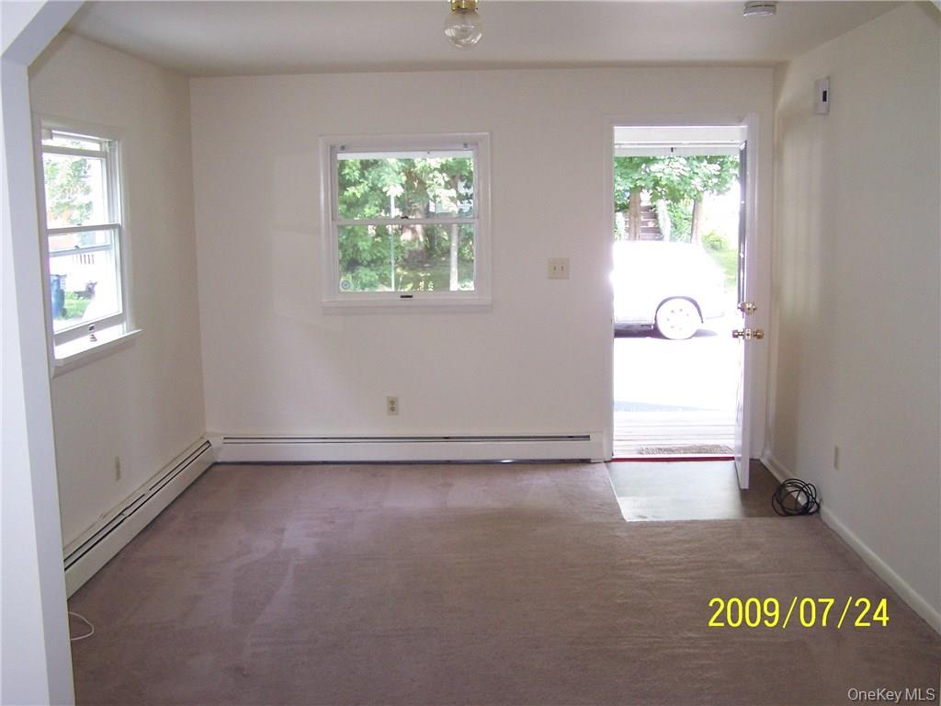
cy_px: 353
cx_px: 470
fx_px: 1033
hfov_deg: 49.0
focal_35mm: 38
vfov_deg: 37.7
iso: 140
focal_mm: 6.3
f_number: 2.8
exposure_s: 1/90
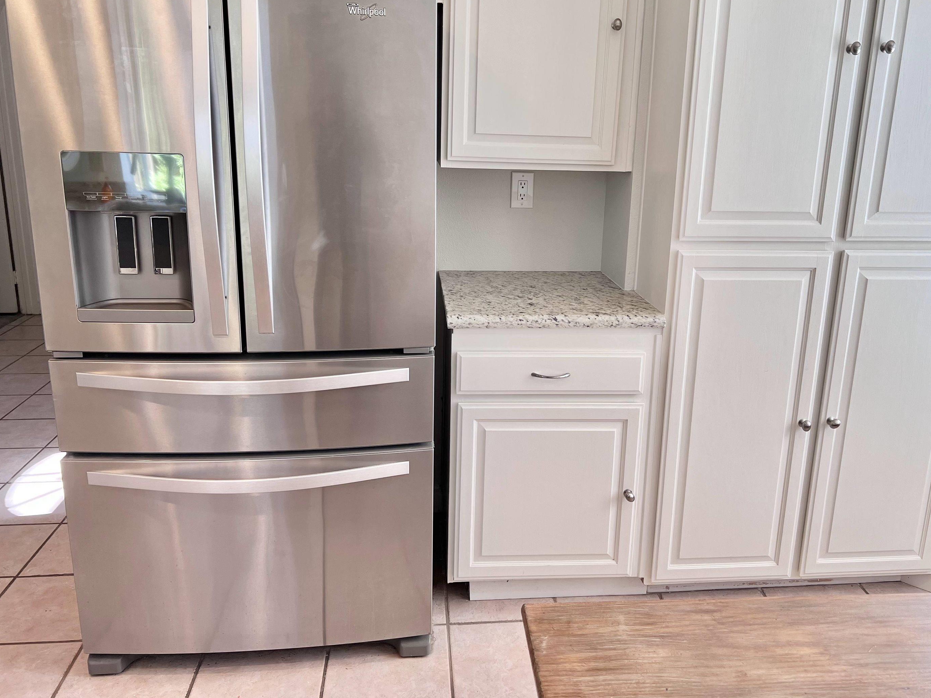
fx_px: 780
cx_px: 496
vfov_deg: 48.2
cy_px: 315
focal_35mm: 29
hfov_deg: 61.6
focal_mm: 5.7
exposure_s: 1/339
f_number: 1.5
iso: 50
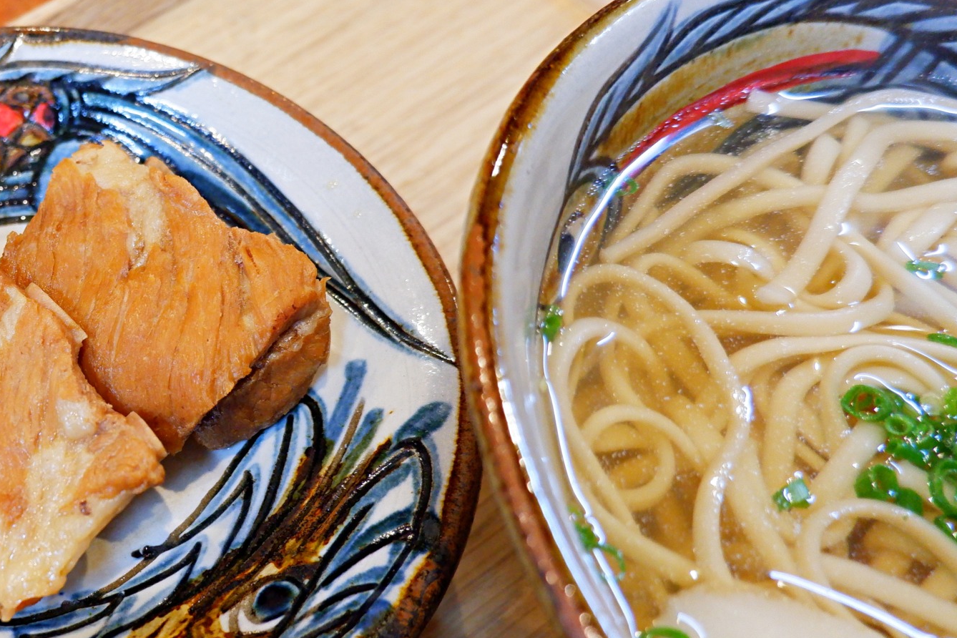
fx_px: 1170
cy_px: 289
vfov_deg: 30.5
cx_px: 47
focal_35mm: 44
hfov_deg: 40.2
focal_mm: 15
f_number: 3.5
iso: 1600
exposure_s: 1/34
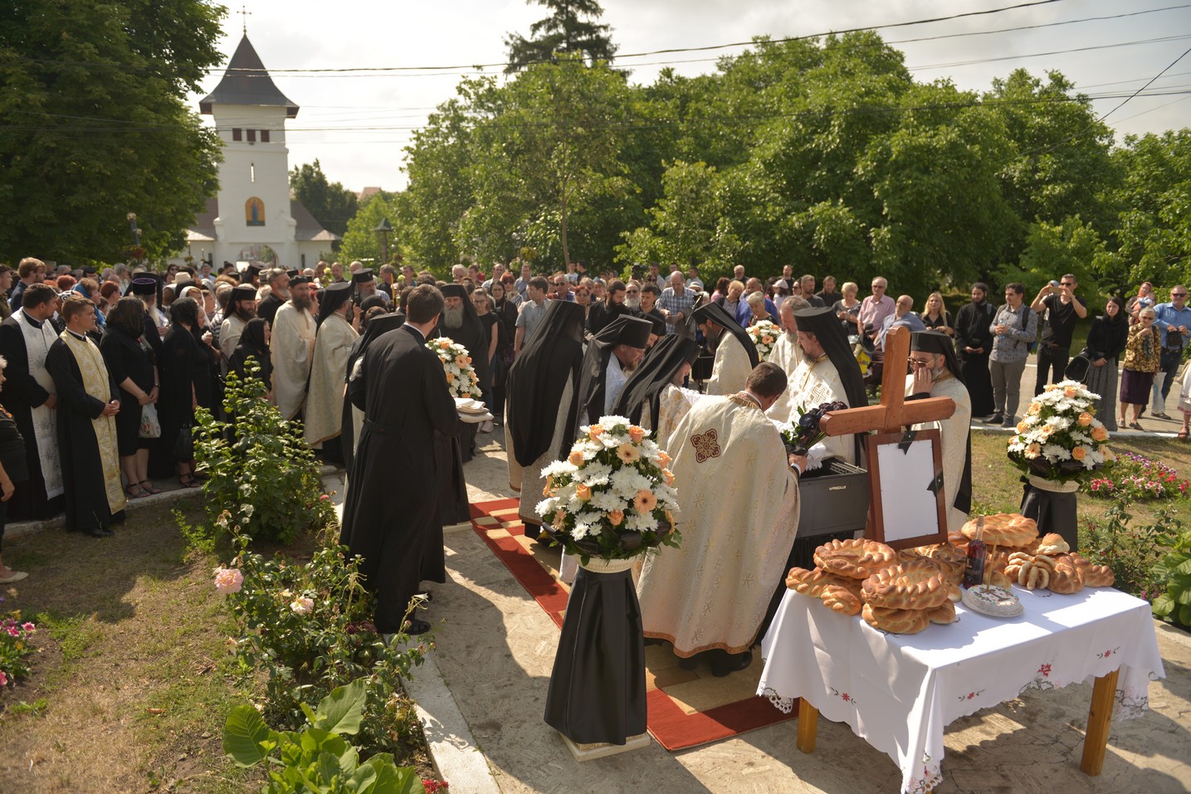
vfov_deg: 53.1
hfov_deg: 73.7
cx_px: 596
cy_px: 397
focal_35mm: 24
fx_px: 794
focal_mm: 24
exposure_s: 1/1600
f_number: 2.8
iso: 100
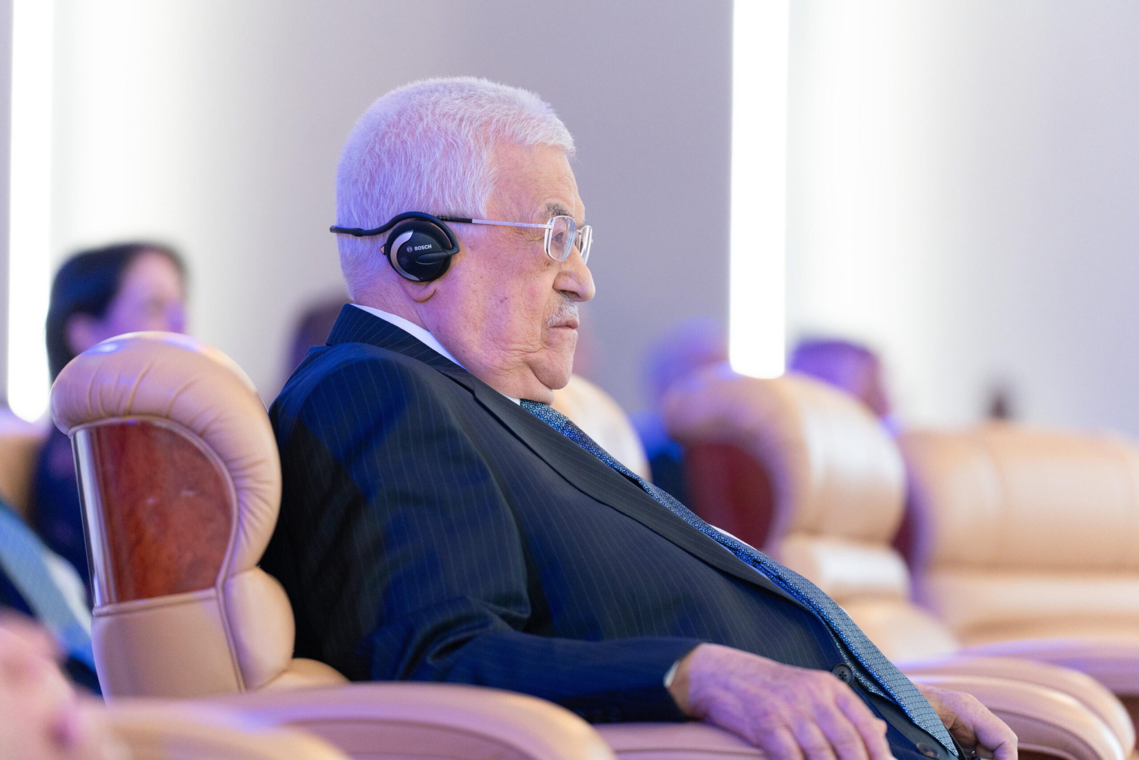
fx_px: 5695
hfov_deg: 11.4
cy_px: 380
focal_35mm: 180
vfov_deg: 7.6
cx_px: 570
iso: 1600
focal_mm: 180
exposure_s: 1/80
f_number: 2.8
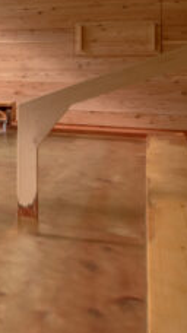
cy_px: 69
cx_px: -286
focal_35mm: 66
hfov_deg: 12.9
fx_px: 583
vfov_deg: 31.1
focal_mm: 14
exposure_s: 1/2
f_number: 13
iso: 64
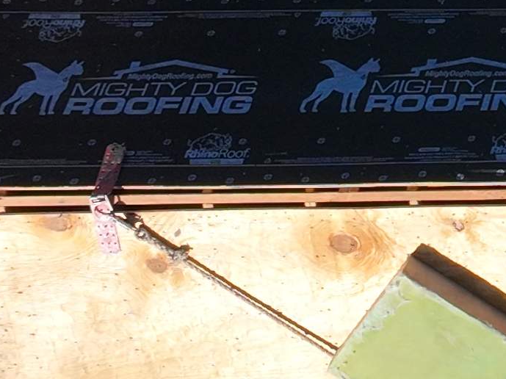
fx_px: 2688
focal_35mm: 184
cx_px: 1320
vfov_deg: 8.0
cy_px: 40
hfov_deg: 9.3
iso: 100
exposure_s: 1/2000
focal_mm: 12.29
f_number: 3.2
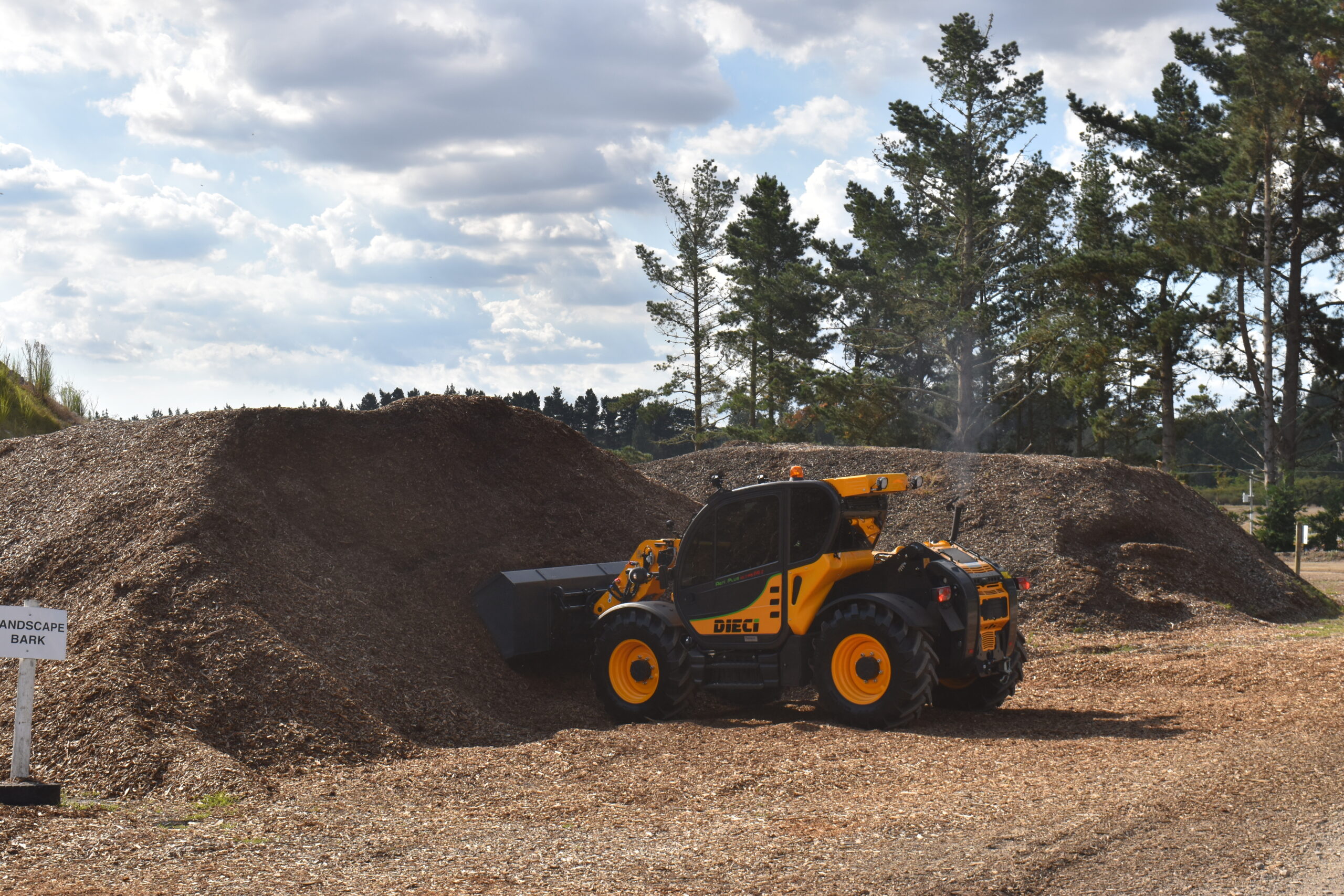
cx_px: 672
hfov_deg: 41.1
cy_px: 448
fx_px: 1792
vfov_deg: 28.1
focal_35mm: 48
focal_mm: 32
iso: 200
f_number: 10
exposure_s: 1/400
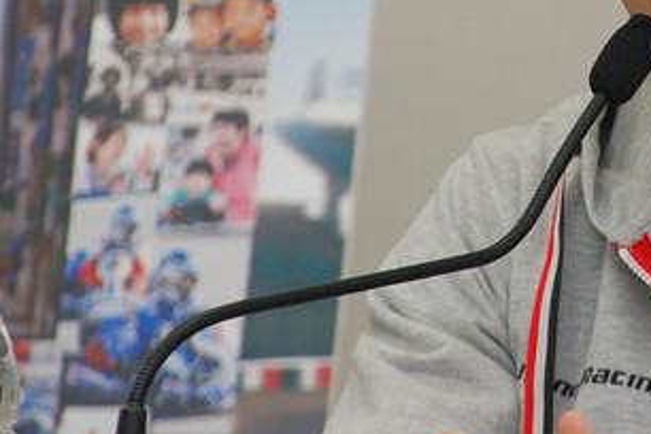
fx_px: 12784
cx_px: 647
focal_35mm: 707
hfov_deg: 2.9
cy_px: -55
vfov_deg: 1.9
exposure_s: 1/90
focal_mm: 200
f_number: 8
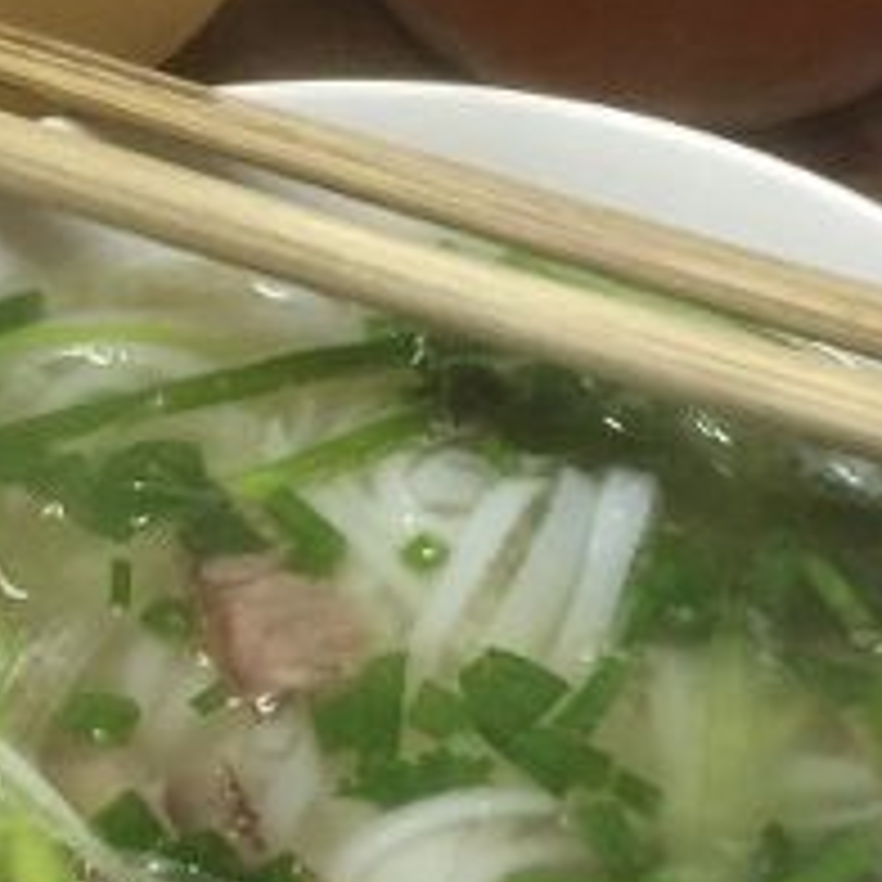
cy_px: 889
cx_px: 410
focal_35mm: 85
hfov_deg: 20.4
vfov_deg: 19.8
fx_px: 2450
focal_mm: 4.15
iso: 250
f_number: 2.2
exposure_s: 1/20
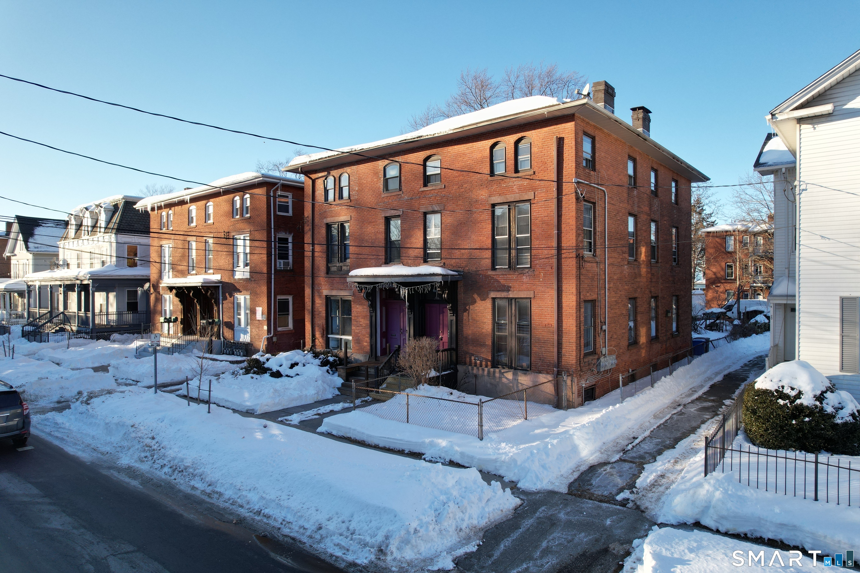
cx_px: 430
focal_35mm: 22
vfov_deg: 57.2
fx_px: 526
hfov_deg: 78.6
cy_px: 286
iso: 100
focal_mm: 8.38
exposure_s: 1/640
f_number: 2.8
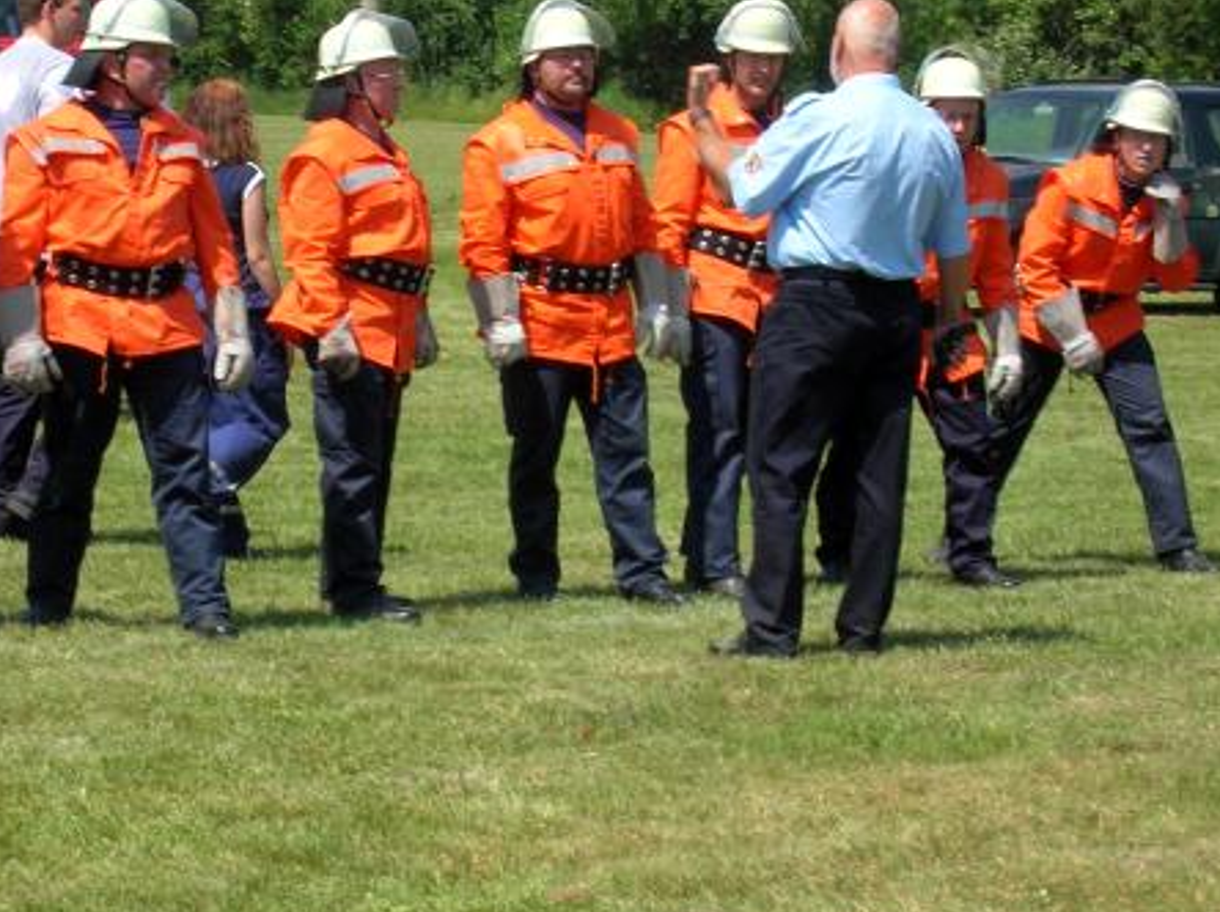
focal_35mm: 147
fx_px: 5175
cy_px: 503
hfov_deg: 13.4
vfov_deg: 10.1
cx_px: 503
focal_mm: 17.1
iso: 50
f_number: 8.2
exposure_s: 1/104
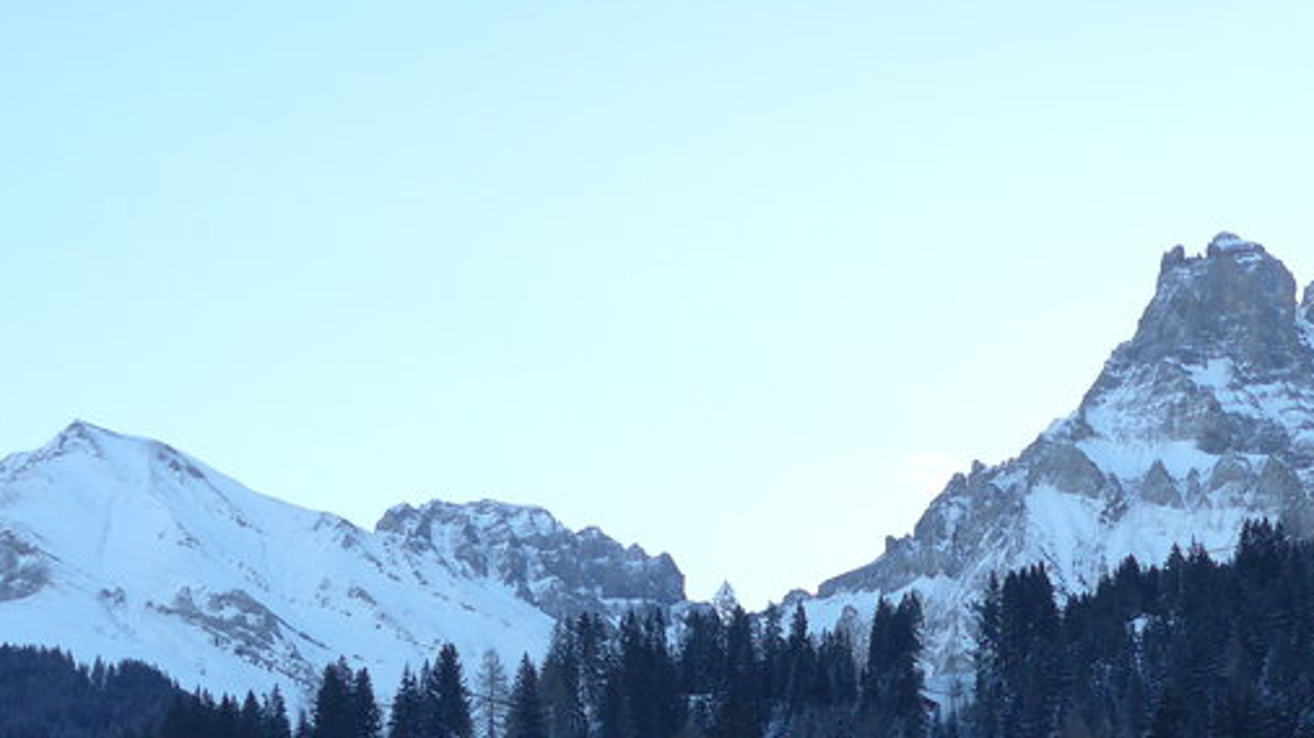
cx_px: 771
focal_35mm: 75
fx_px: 2612
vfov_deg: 15.1
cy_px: 1055
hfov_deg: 28.2
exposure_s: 1/250
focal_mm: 6
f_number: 2.8
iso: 100
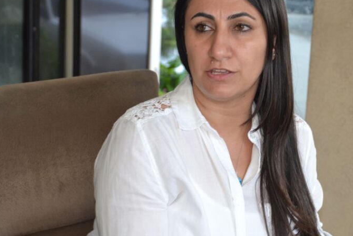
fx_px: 1069
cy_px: 97
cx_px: 203
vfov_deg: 12.6
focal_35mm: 109
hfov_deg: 18.7
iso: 800
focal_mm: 48
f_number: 4.8
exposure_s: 1/60
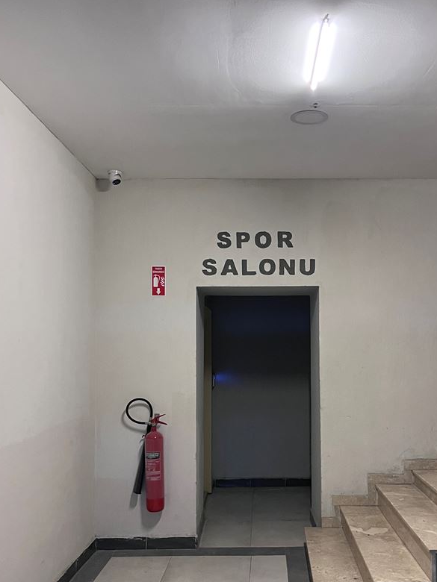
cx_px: 271
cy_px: 340
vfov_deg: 51.1
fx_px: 606
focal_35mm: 36
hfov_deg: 39.4
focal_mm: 5.1
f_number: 1.6
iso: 400
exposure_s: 1/50
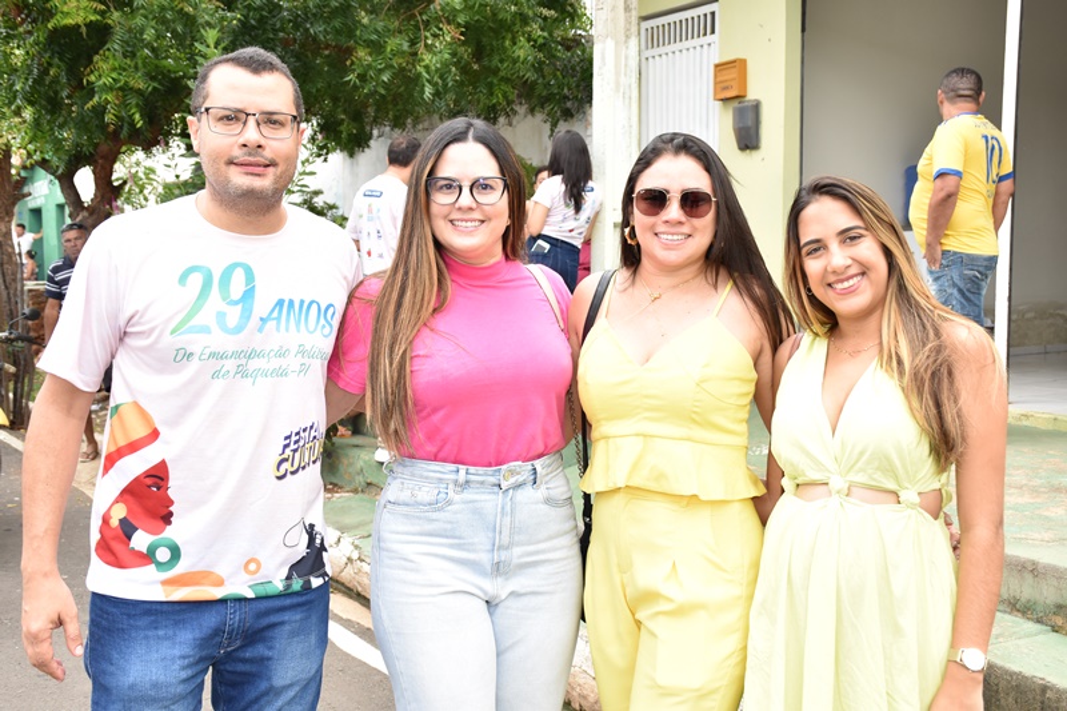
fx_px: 1200
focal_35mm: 40
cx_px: 534
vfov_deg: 33.0
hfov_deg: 47.9
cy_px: 356
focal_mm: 27
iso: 400
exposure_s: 1/160
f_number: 5.6
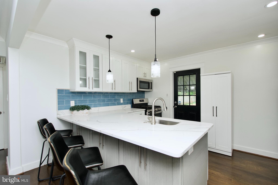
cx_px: 139
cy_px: 92
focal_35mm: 15
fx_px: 116
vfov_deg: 77.3
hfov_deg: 100.4
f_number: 7.1
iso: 320
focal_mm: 10
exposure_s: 1/80
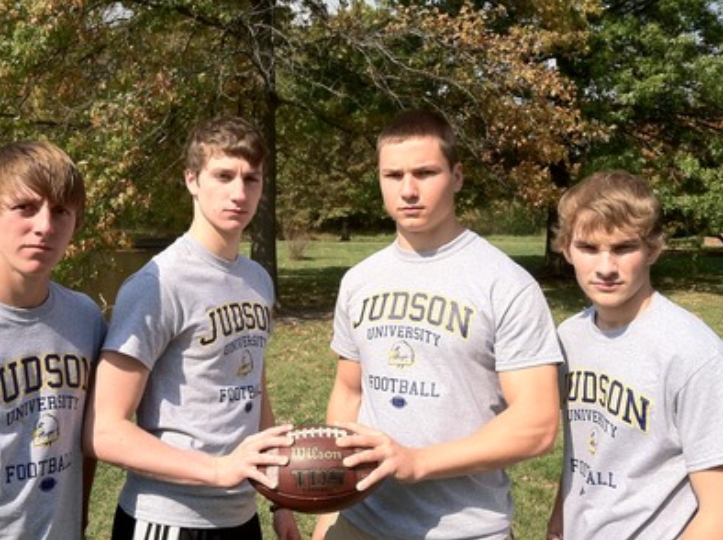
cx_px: 317
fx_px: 834
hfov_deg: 46.8
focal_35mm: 40
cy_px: 239
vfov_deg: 35.8
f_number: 2.8
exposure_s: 1/1071
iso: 80
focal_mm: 3.85
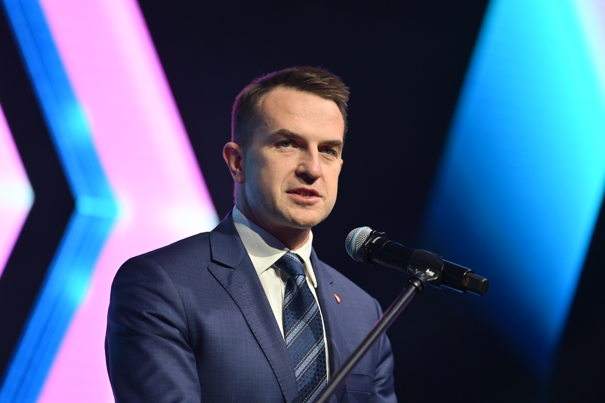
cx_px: 302
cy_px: 202
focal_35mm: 180
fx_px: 3025
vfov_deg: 7.6
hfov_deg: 11.4
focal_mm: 180
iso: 280
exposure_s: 1/200
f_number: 2.8
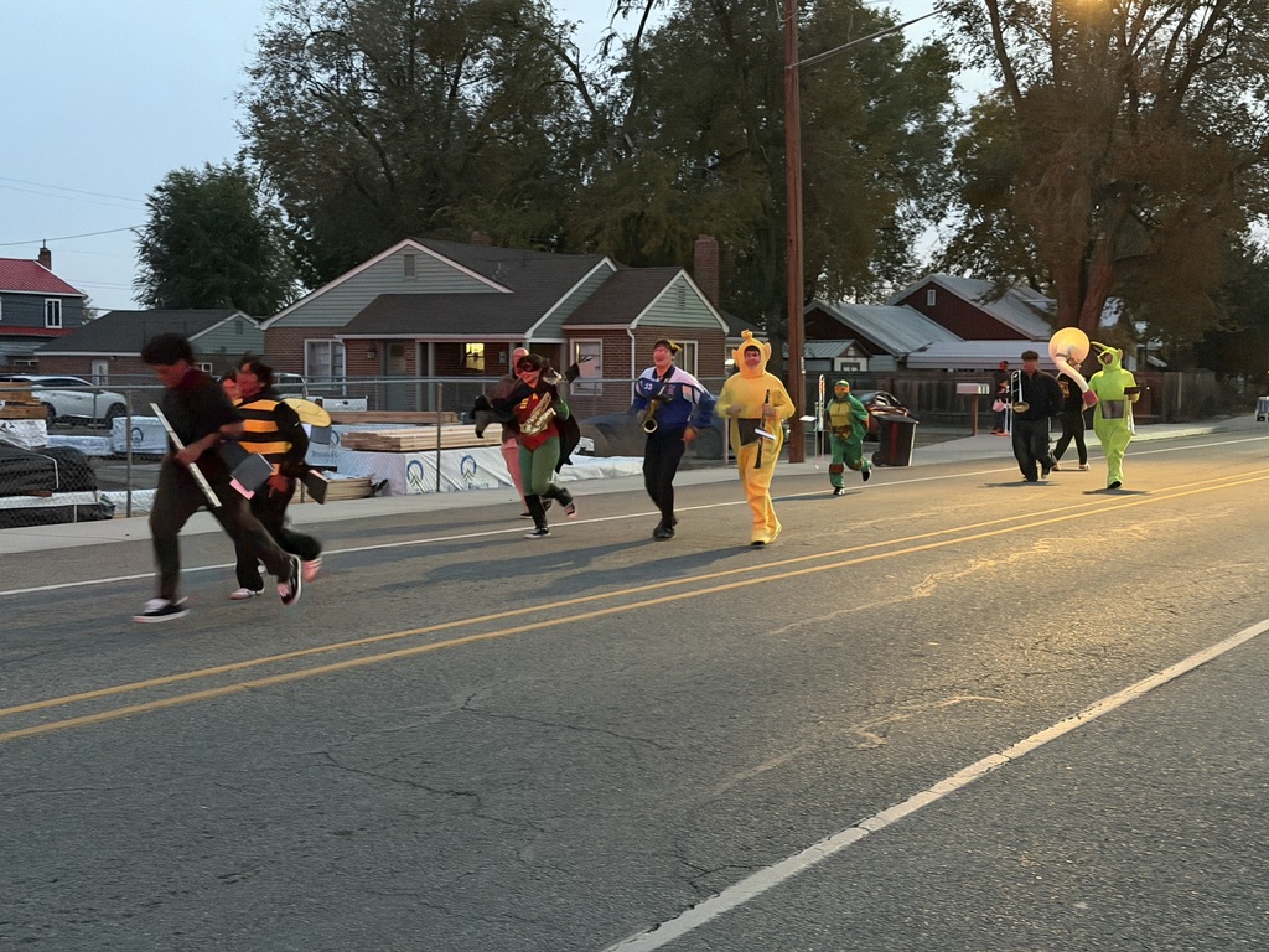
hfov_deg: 39.7
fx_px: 1760
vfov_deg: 30.3
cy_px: 476
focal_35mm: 48
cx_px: 634
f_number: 1.78
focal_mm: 6.76
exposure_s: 1/23
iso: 800
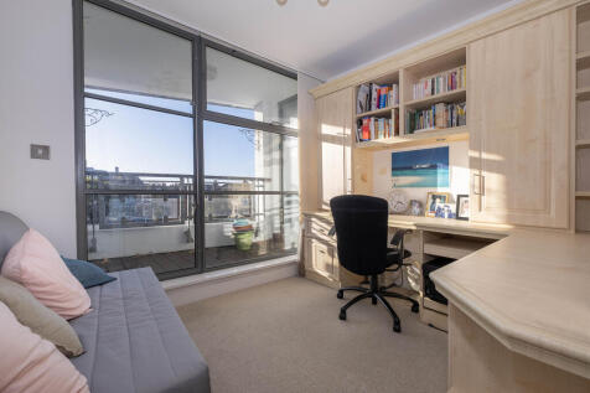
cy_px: 196
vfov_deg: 77.3
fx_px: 246
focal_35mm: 15
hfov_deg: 100.4
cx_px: 295
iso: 320
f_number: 7.1
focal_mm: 10
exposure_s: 1/250
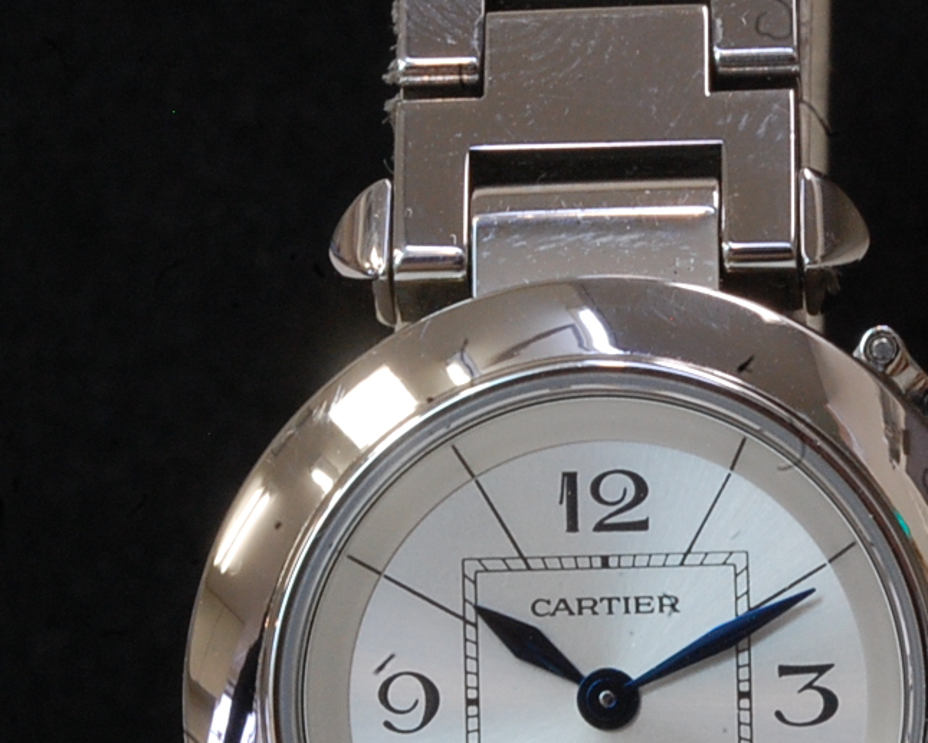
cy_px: 511
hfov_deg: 6.6
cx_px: 576
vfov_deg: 5.2
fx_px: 8102
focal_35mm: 295
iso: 800
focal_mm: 90
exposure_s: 1/3
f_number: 36
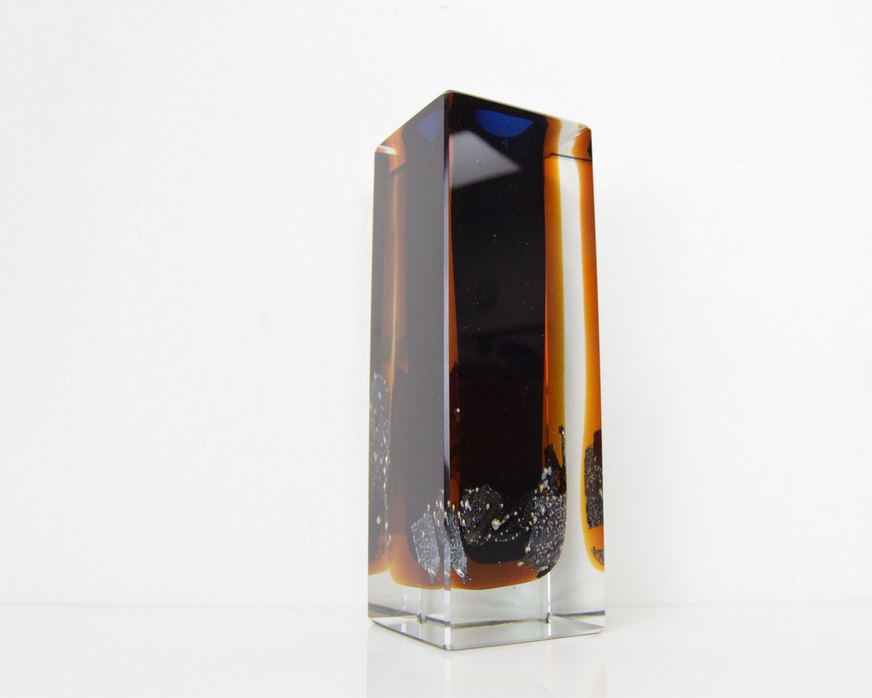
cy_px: 347
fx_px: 877
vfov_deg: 43.4
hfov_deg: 52.8
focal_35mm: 34
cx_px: 476
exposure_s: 1/160
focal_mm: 20
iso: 1600
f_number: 6.3
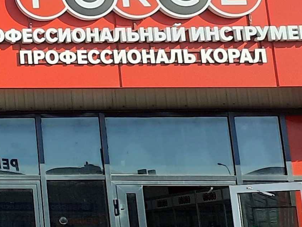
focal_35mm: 118
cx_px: -364
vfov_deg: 12.4
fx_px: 1030
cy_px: -8
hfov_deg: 13.4
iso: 32
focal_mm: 4.6
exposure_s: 1/1116
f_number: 2
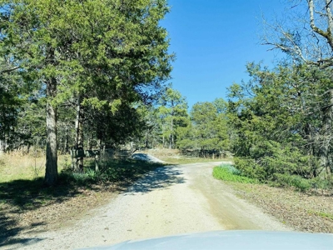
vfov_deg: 53.1
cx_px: 166
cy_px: 125
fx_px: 250
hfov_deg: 67.3
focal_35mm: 26
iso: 32
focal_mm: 4.25
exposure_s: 1/1346
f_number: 1.8
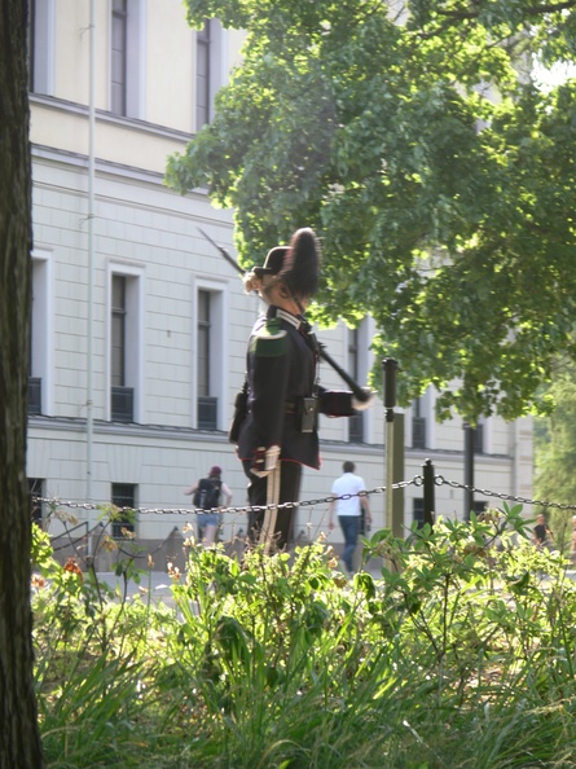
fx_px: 4152
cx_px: 288
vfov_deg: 10.6
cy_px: 384
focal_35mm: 187
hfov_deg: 7.9
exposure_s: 1/30
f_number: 3.6
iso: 80
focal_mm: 39.5
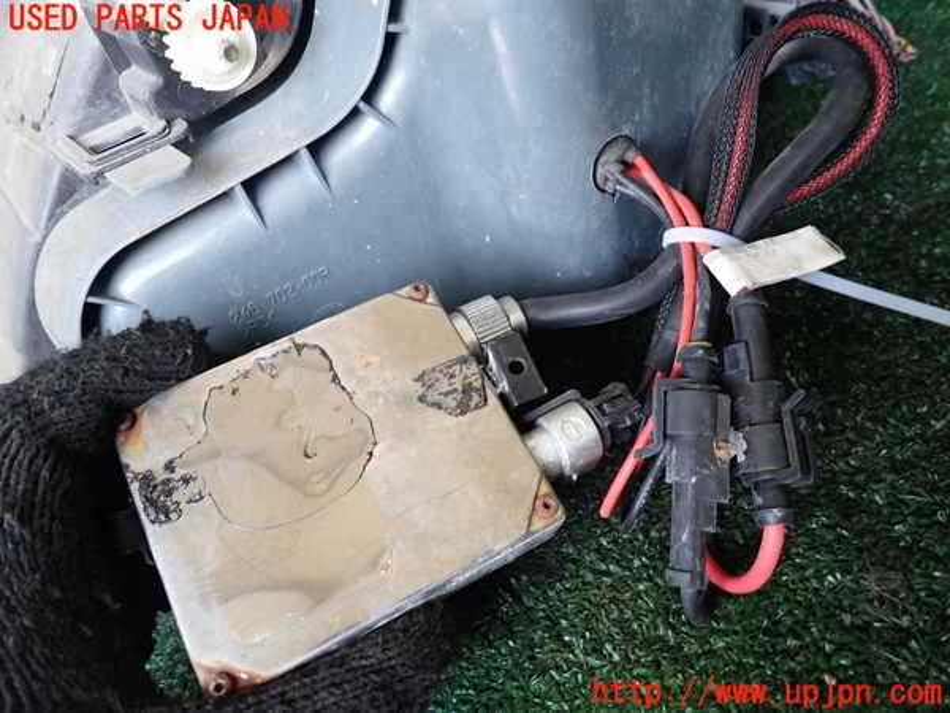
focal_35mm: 25
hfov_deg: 69.4
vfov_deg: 54.9
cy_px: 356
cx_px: 475
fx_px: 686
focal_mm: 4.5
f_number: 2
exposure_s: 1/30
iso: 250
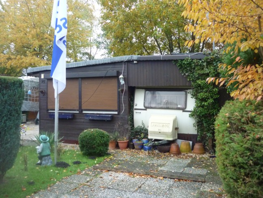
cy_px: 99
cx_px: 132
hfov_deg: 55.3
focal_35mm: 33
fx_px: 251
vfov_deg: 43.0
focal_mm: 5.5
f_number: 2.8
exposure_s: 1/15
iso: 400
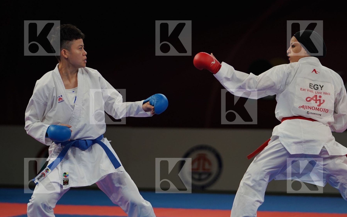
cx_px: 174
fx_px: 1948
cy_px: 107
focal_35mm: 206
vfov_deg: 6.4
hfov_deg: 10.2
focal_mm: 134
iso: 800
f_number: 2.8
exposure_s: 1/1000
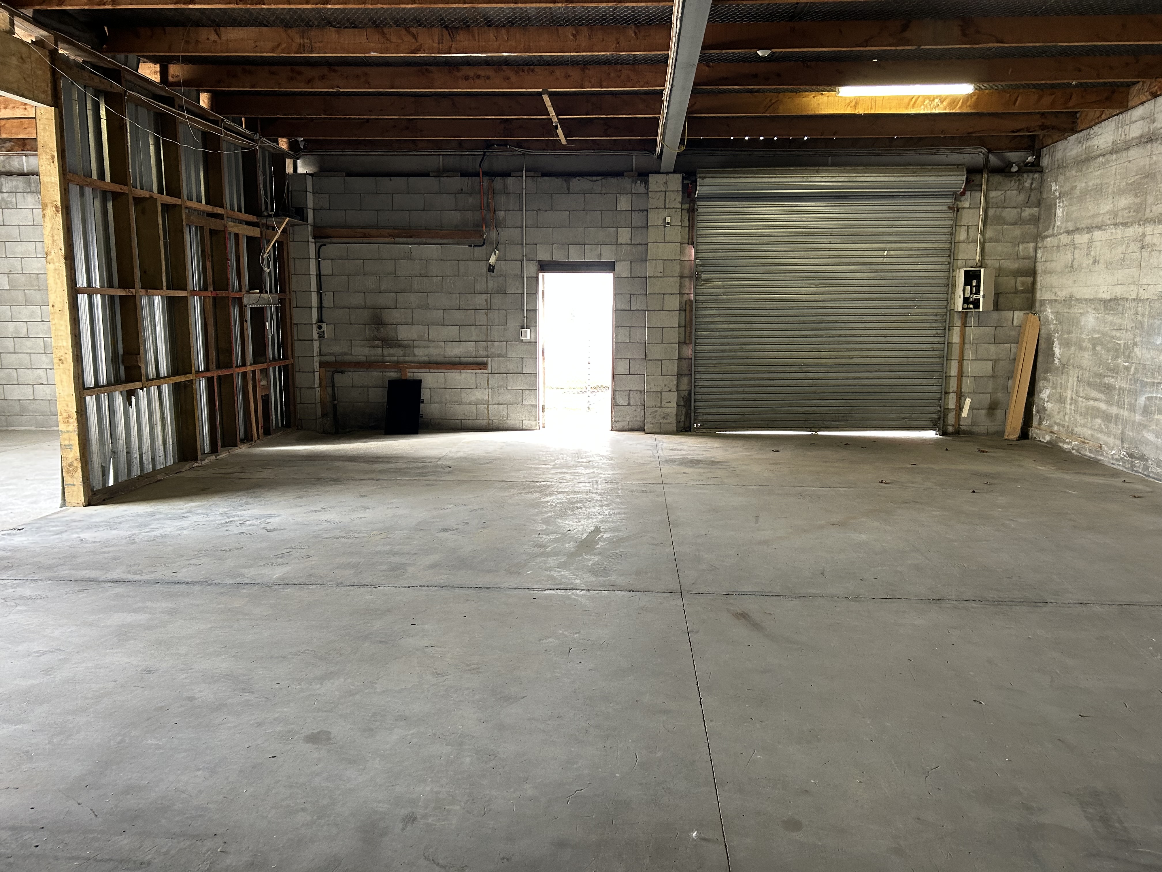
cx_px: 581
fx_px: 873
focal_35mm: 26
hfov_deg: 67.3
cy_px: 436
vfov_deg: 53.1
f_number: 1.5
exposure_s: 1/50
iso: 160
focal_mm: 5.7
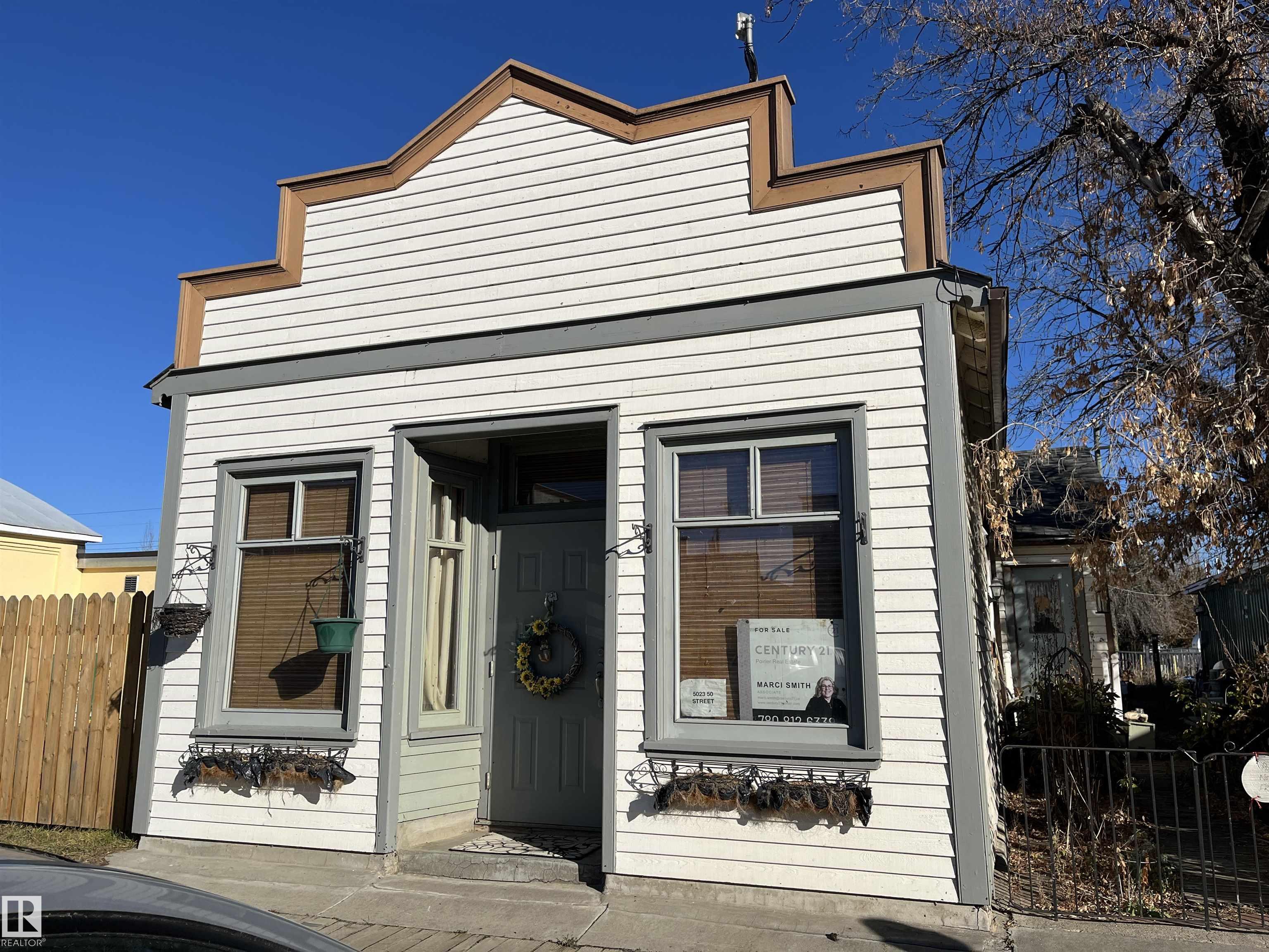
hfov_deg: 67.3
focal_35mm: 26
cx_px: 634
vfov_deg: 53.1
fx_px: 953
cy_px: 476
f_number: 1.6
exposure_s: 1/6897
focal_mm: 5.1
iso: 50
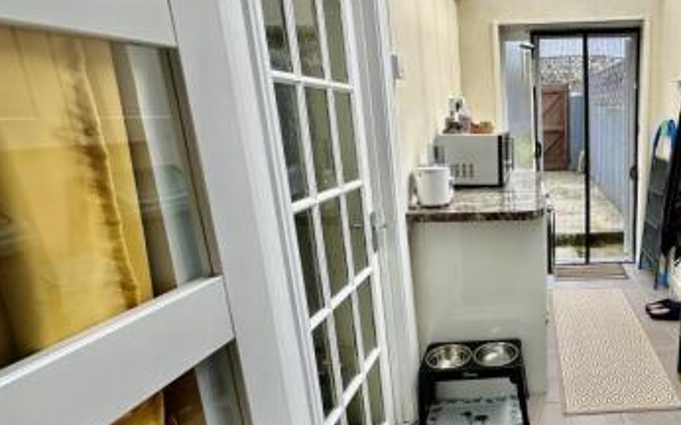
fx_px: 464
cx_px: 550
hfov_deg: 65.6
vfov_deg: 49.2
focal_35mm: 25
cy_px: 219
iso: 40
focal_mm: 2.22
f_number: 2.2
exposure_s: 1/347
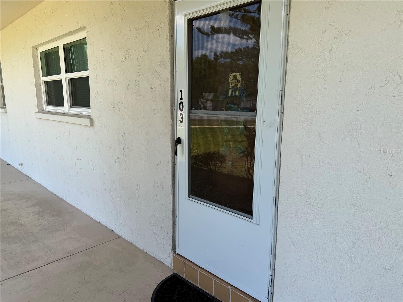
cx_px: 202
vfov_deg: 56.8
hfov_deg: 71.6
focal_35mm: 24
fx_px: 279
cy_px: 151
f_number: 1.78
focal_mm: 6.76
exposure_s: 1/878
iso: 80
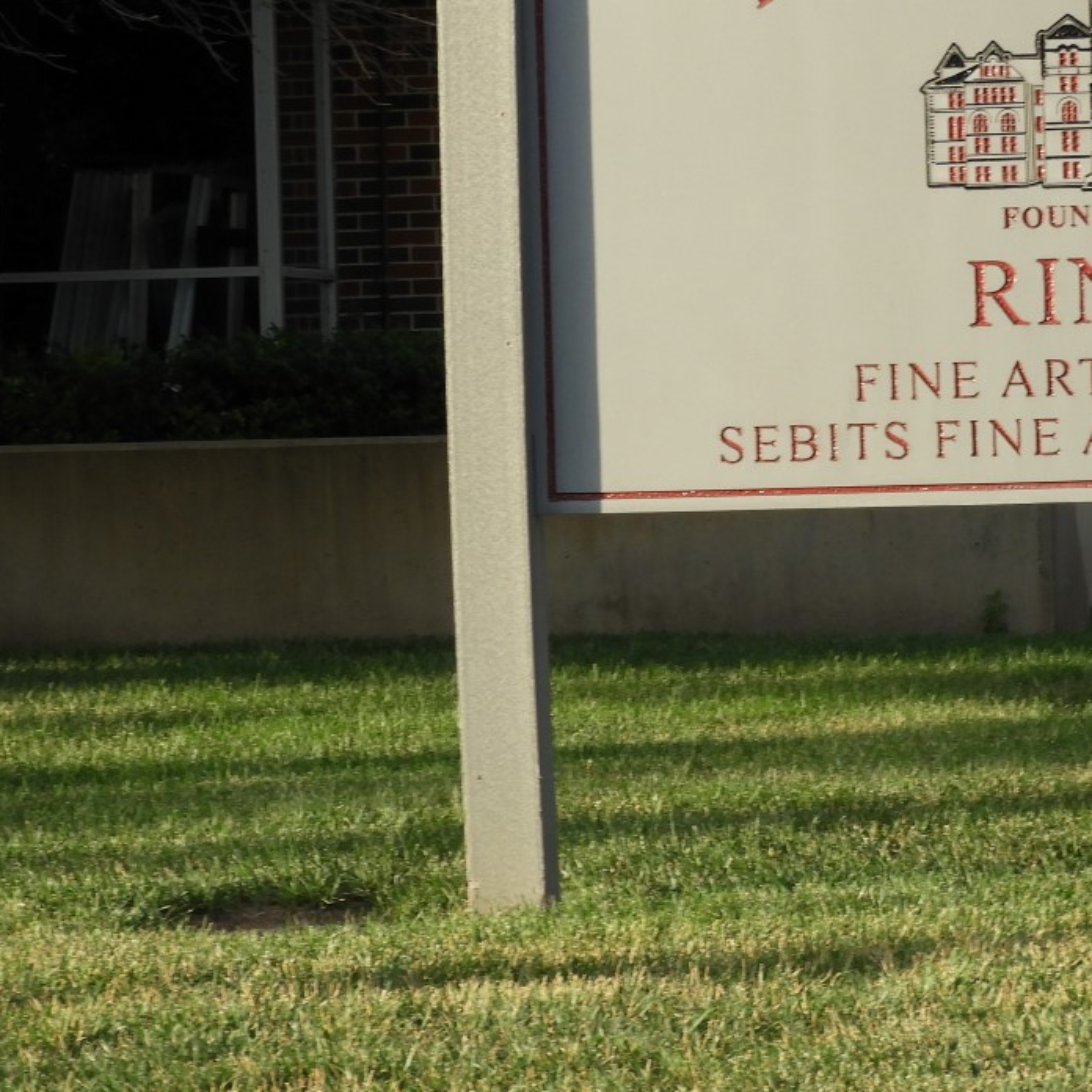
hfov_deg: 9.1
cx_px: 860
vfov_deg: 9.1
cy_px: 466
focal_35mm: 192
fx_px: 6853
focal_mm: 18.8
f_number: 4.8
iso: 100
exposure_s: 1/125
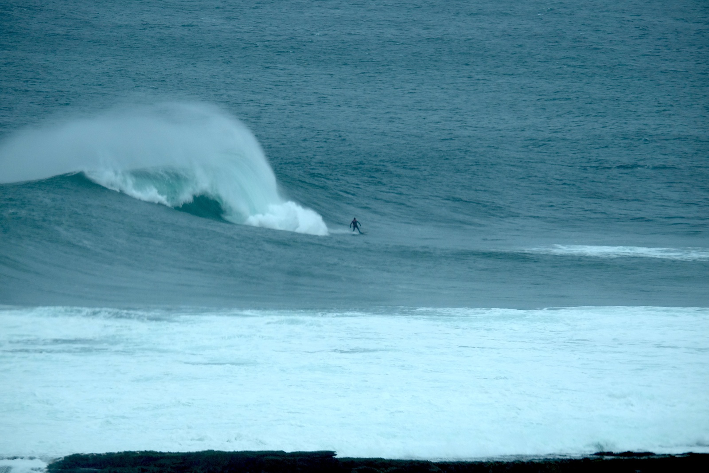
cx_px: 354
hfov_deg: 6.0
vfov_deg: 4.0
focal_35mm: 345
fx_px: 6795
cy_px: 236
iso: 400
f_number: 8
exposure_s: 1/500
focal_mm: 230
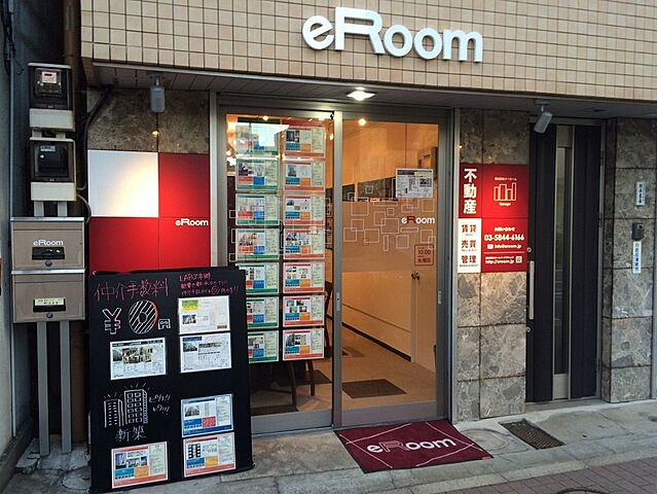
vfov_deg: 48.3
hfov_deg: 61.6
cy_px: 247
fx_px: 551
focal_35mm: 29
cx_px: 328
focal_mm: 4.15
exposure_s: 1/40
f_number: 2.2
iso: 40
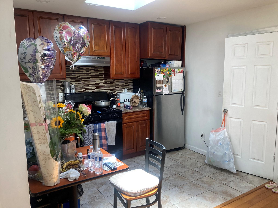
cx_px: 139
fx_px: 225
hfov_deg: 63.4
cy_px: 104
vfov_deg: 49.7
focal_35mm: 28
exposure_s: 1/120
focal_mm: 3.99
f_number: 1.8
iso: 80
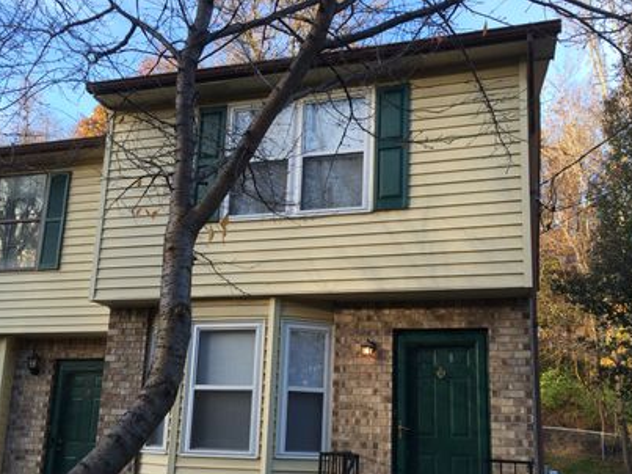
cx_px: 317
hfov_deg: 51.4
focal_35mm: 36
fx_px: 657
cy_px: 293
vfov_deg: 39.4
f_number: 2.2
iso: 32
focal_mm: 4.15
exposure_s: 1/289
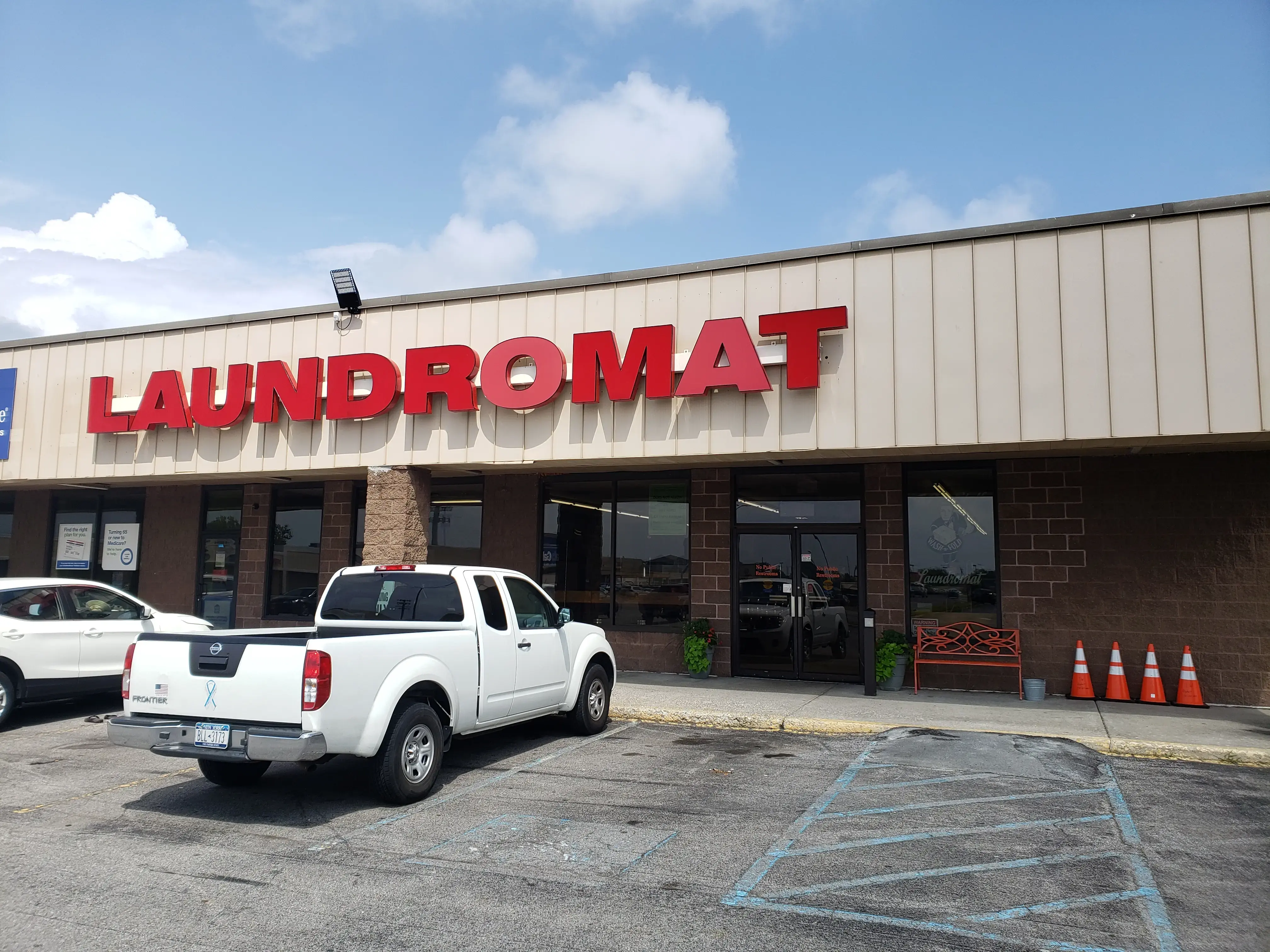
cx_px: 635
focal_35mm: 26
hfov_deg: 67.3
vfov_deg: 53.1
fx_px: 954
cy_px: 476
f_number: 2.4
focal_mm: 4.3
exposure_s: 1/1387
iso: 50
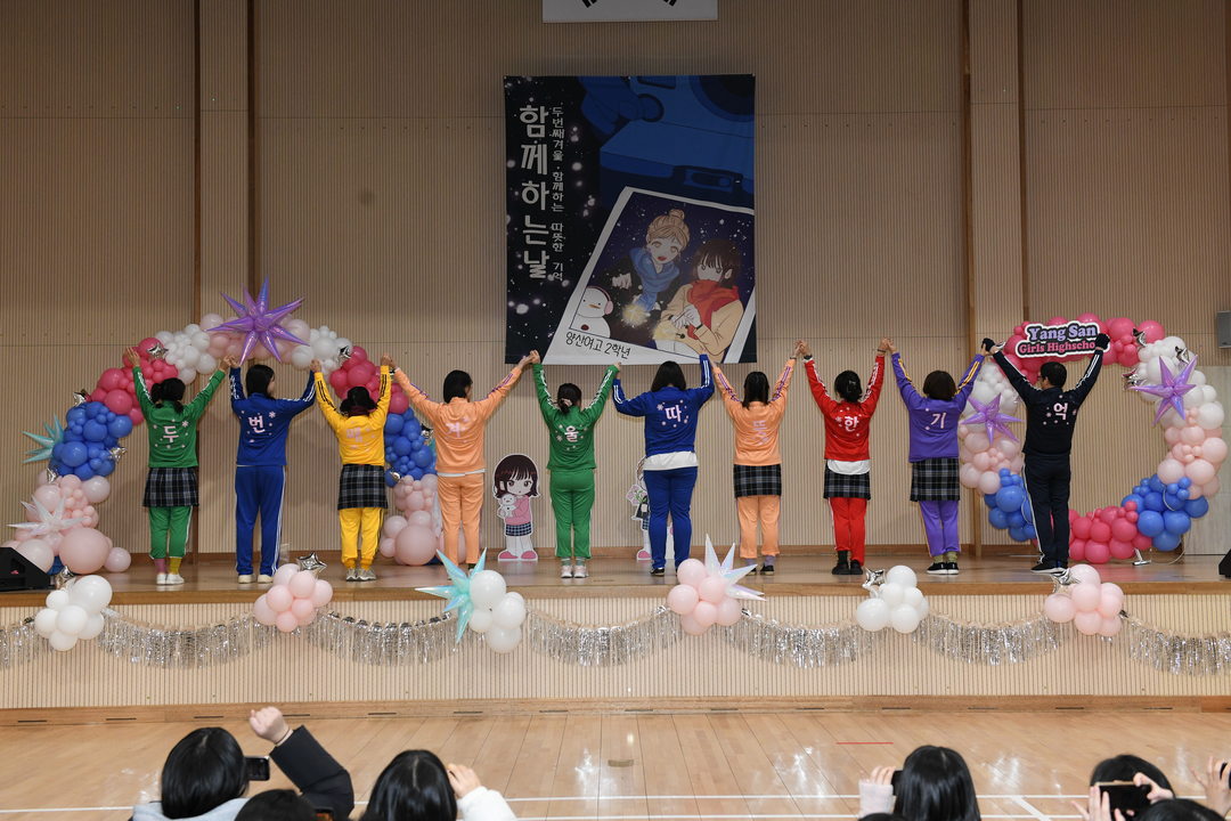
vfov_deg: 30.5
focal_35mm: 44
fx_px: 1504
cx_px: 616
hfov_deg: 44.5
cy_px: 410
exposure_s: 1/250
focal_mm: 44
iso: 1600
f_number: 4.5
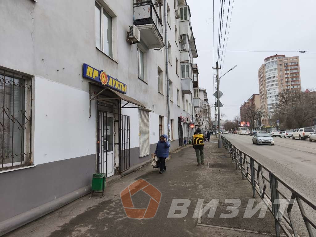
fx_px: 210
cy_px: 118
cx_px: 158
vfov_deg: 58.9
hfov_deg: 73.9
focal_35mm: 23
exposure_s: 1/235
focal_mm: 5.35
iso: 80
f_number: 1.7
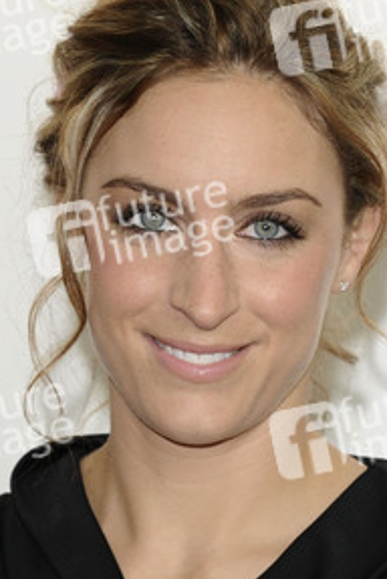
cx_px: 190
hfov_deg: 6.6
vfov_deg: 9.8
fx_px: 3362
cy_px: 331
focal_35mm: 209
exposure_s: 1/250
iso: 200
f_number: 5.6
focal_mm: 100
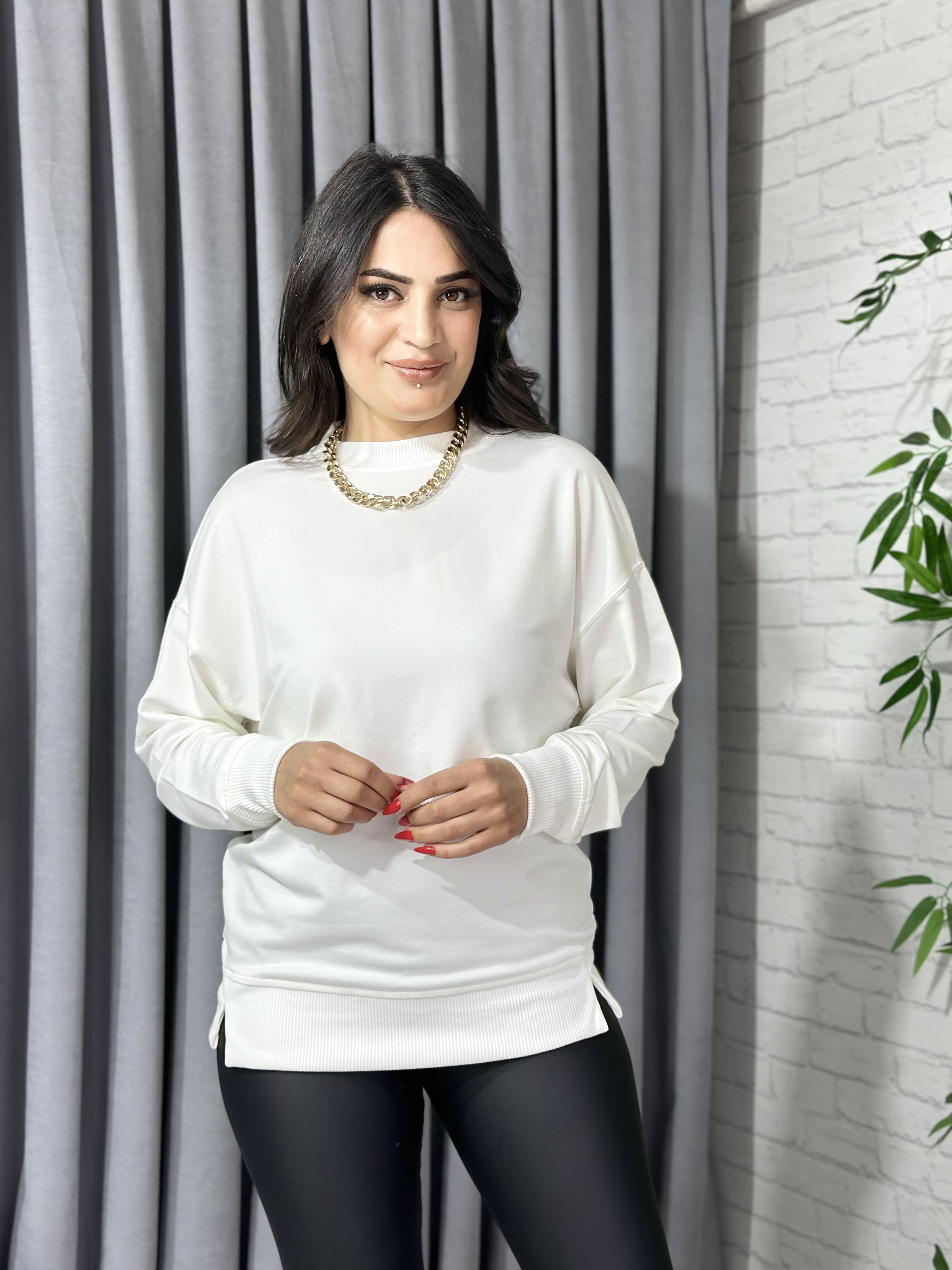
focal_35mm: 49
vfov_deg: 38.9
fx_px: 1797
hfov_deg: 29.7
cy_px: 644
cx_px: 470
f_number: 1.78
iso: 64
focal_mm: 6.86
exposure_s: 1/100
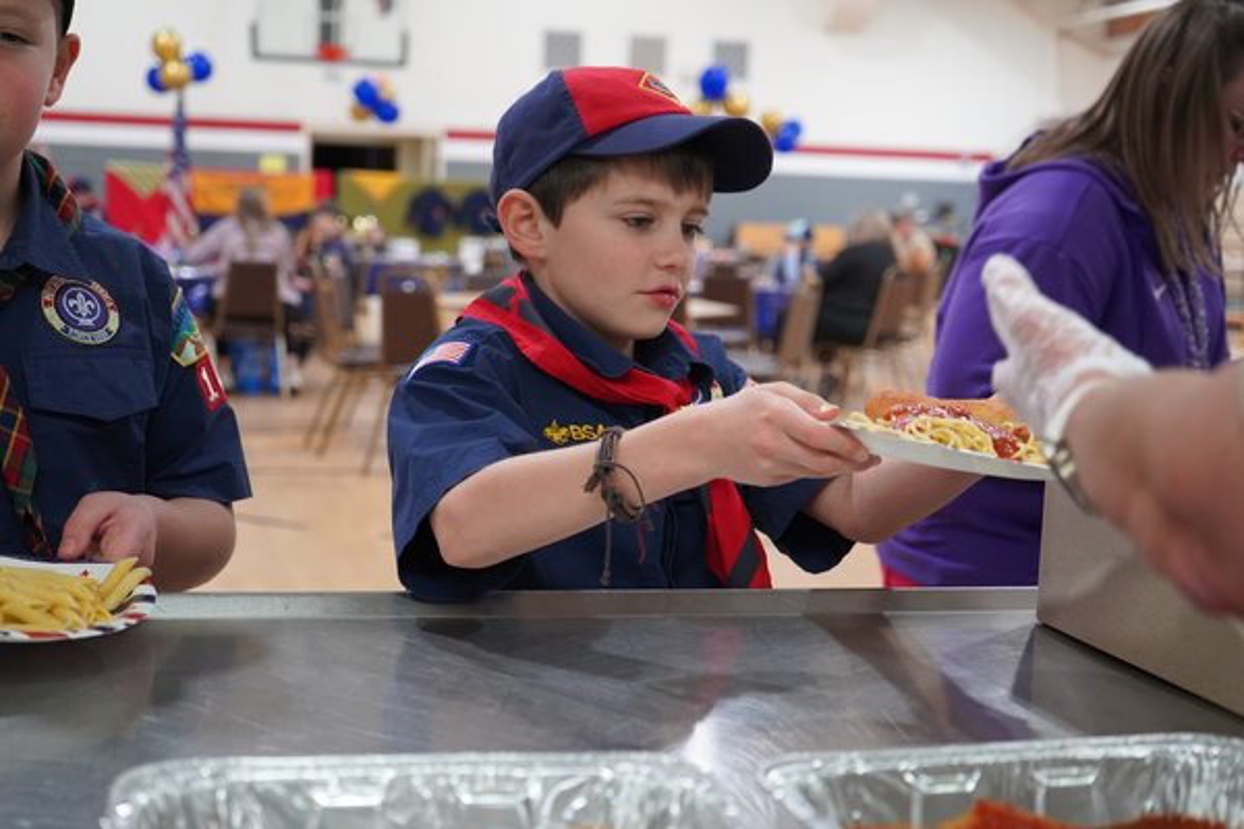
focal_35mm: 52
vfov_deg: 26.0
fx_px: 1797
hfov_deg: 38.2
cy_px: 414
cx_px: 622
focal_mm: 52
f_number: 5
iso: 5000
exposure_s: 1/160
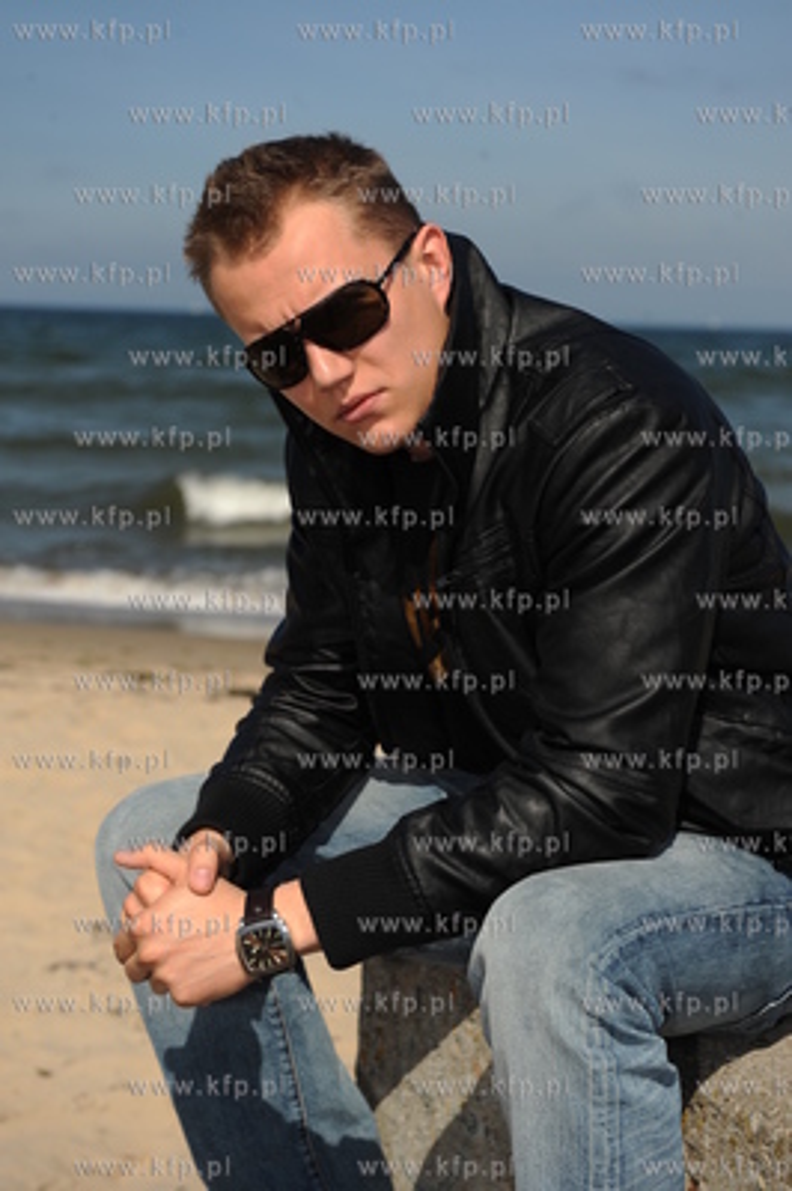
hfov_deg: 19.4
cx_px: 396
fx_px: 2314
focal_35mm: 70
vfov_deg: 28.9
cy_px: 596
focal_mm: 70
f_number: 5.6
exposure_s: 1/1000
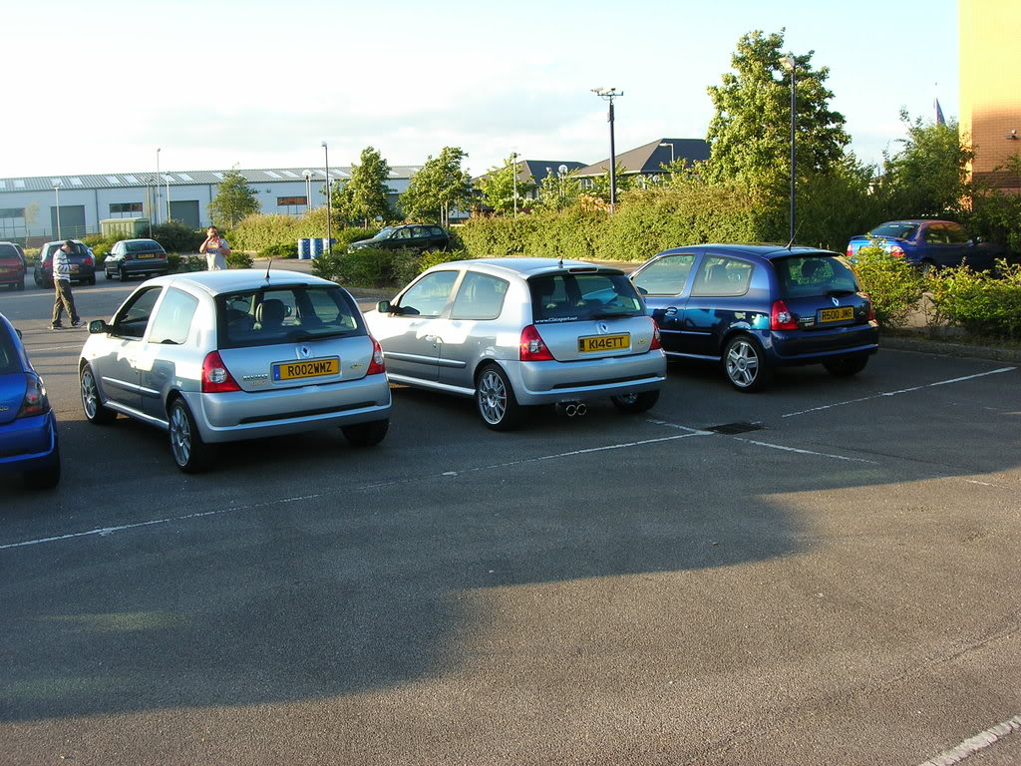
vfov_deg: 37.7
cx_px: 510
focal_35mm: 38
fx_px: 1121
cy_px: 383
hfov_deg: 49.0
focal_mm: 7.8
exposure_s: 1/122
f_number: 4.8
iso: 64
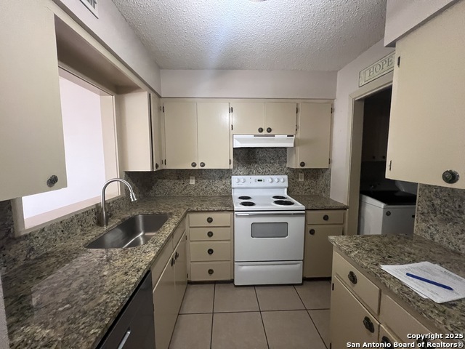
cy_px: 174
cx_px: 232
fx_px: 175
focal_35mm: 13
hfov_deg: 106.2
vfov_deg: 89.9
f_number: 1.8
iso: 640
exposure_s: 1/60
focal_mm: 1.57
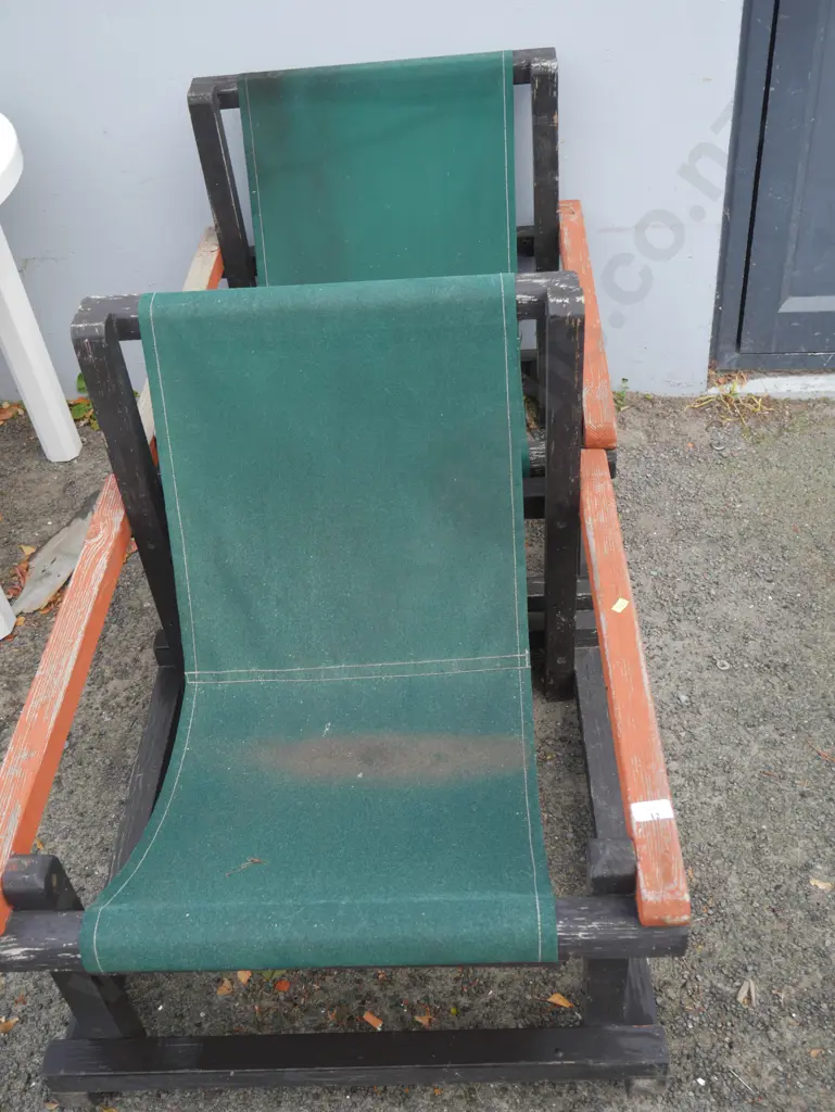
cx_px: 418
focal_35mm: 34
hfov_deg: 41.8
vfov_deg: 53.9
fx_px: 1093
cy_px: 556
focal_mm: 17
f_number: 4
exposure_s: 1/80
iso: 200
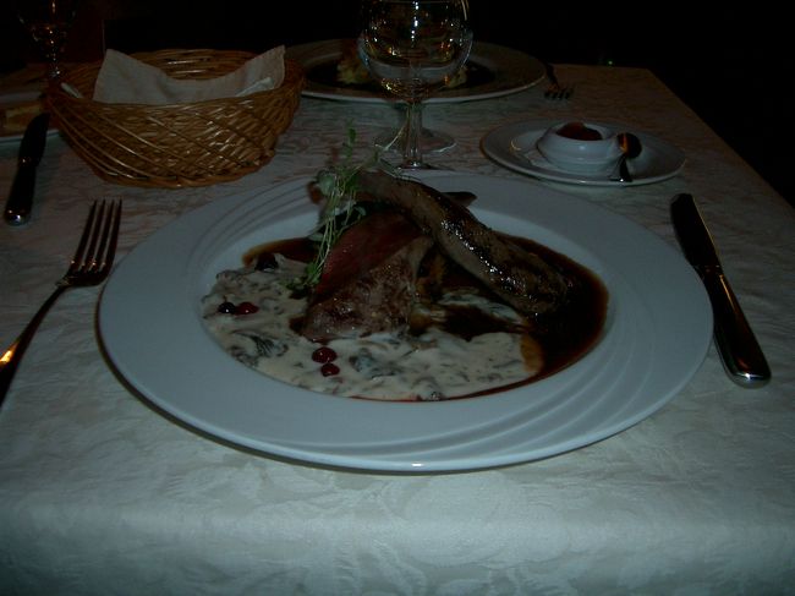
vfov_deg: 40.7
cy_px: 298
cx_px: 398
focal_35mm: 35
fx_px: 804
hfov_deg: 52.6
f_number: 2.6
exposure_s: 1/40
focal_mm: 5.8
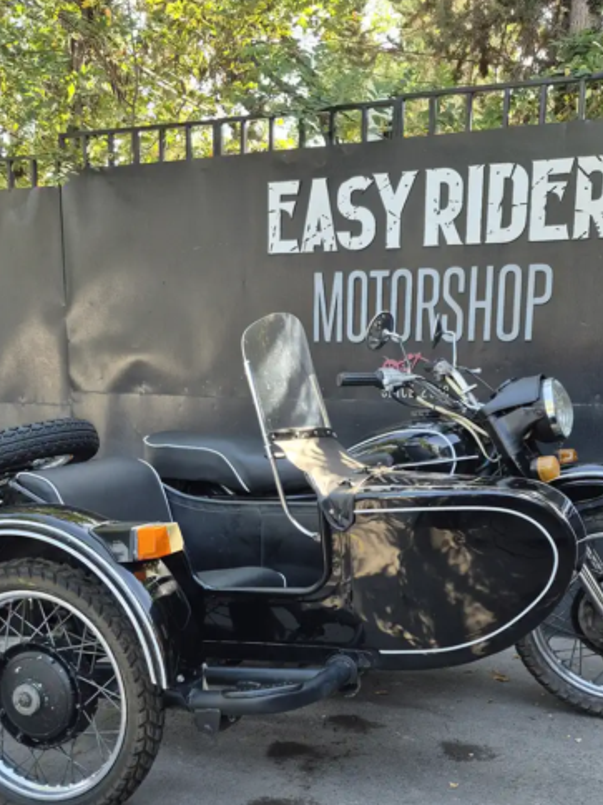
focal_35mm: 38
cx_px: 311
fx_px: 883
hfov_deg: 37.7
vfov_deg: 48.1
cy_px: 542
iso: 40
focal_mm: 5.4
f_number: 1.8
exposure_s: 1/180
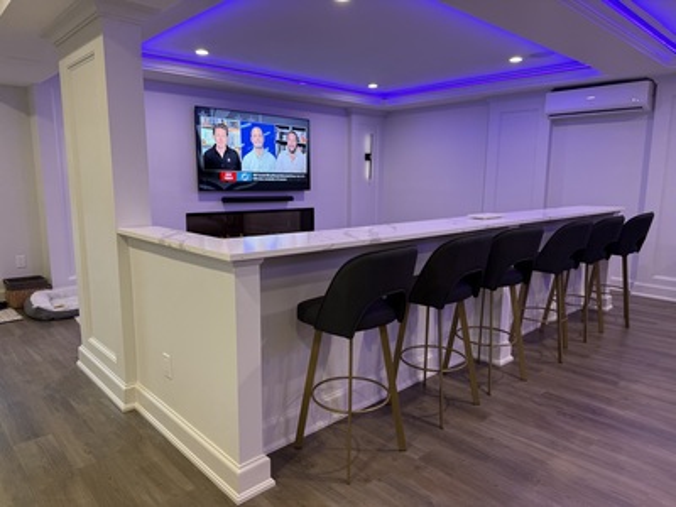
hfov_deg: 71.6
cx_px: 338
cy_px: 254
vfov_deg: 56.8
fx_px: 469
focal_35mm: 24
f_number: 1.78
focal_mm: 6.76
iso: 100
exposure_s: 1/120
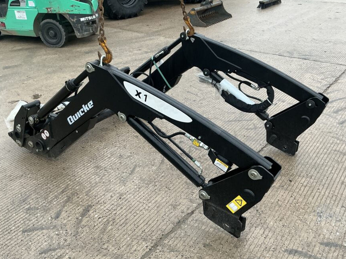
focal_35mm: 33
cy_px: 128
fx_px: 330
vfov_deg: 43.0
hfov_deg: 55.3
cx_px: 186
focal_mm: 3
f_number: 1.8
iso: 64
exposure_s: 1/122
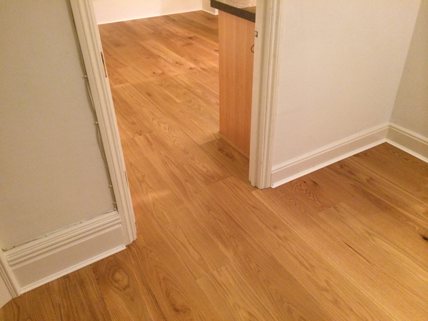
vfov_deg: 46.8
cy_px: 160
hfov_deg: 60.0
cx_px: 214
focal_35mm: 30
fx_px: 371
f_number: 2.2
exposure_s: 1/17
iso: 320
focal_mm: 4.12
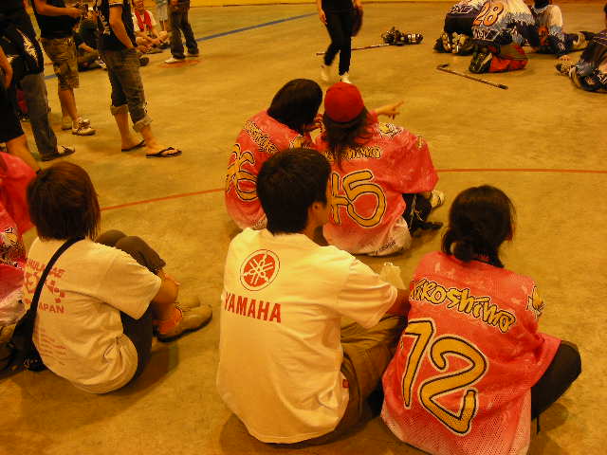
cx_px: 304
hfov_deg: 49.0
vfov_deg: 37.7
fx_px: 666
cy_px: 228
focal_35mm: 38
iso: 177
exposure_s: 1/30
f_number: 3.5
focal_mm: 6.3
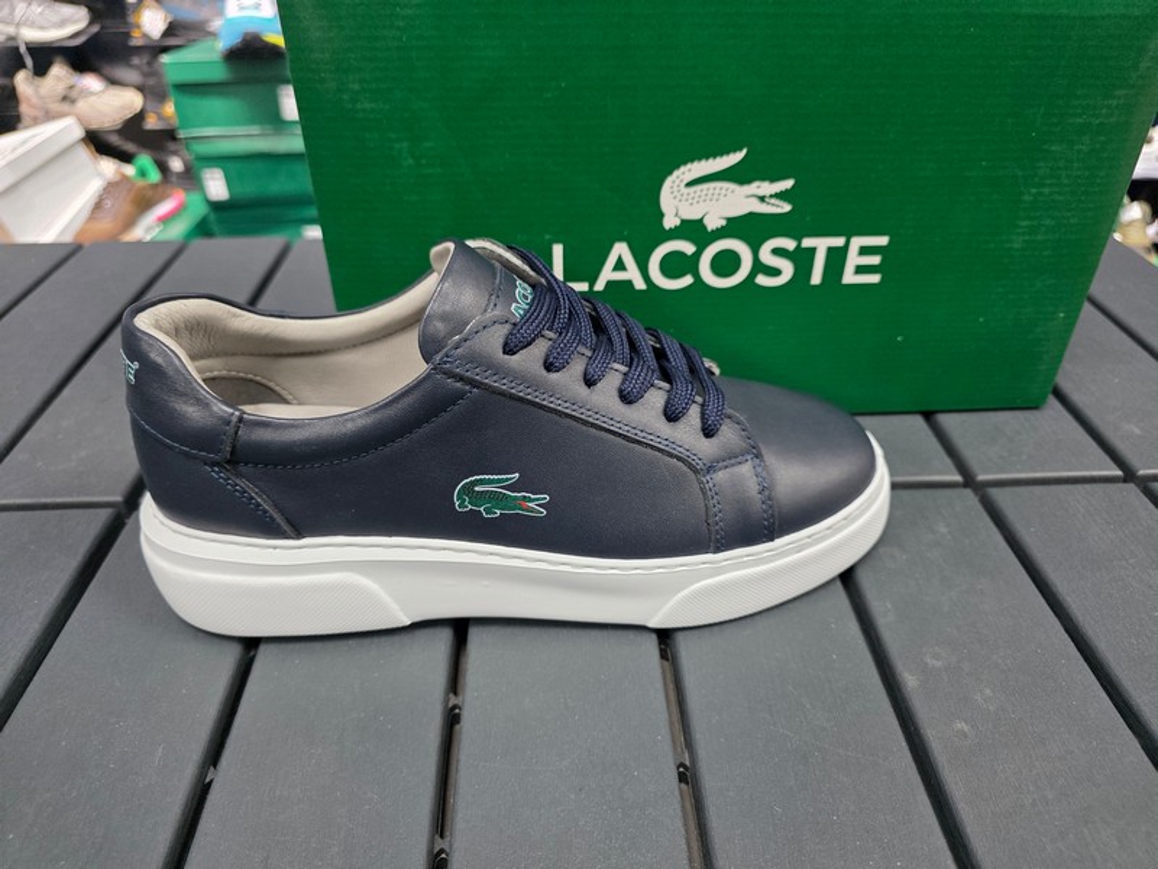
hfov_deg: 73.9
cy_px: 434
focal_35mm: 23
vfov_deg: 58.9
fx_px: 769
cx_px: 579
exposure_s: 1/100
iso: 320
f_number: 1.7
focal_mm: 6.3
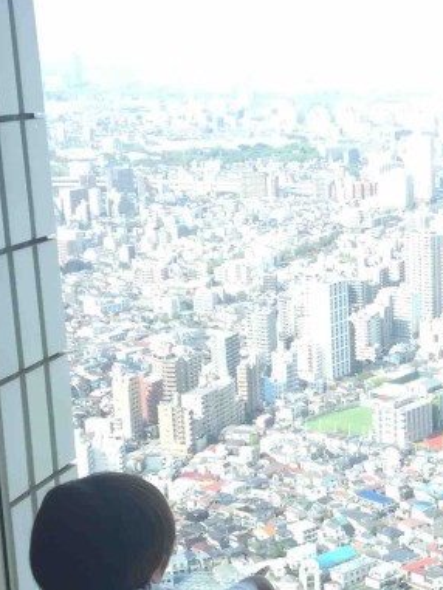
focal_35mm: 78
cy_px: 392
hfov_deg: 18.1
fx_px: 1330
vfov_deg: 24.9
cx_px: 516
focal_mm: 4.15
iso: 32
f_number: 2.2
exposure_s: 1/347
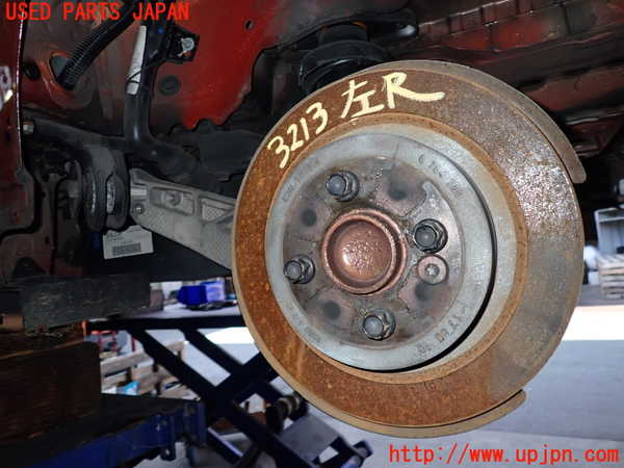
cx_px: 312
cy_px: 234
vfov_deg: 54.9
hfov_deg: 69.4
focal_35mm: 25
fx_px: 451
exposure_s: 1/30
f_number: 5.6
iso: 320
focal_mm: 4.5
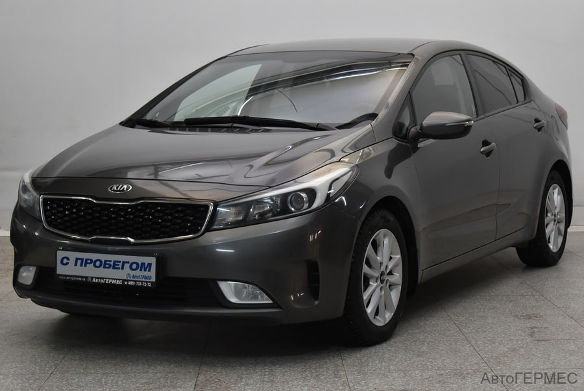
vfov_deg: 19.0
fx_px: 1169
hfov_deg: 28.0
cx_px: 292
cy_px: 196
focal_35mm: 72
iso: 1000
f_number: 5.3
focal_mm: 48
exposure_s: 1/80
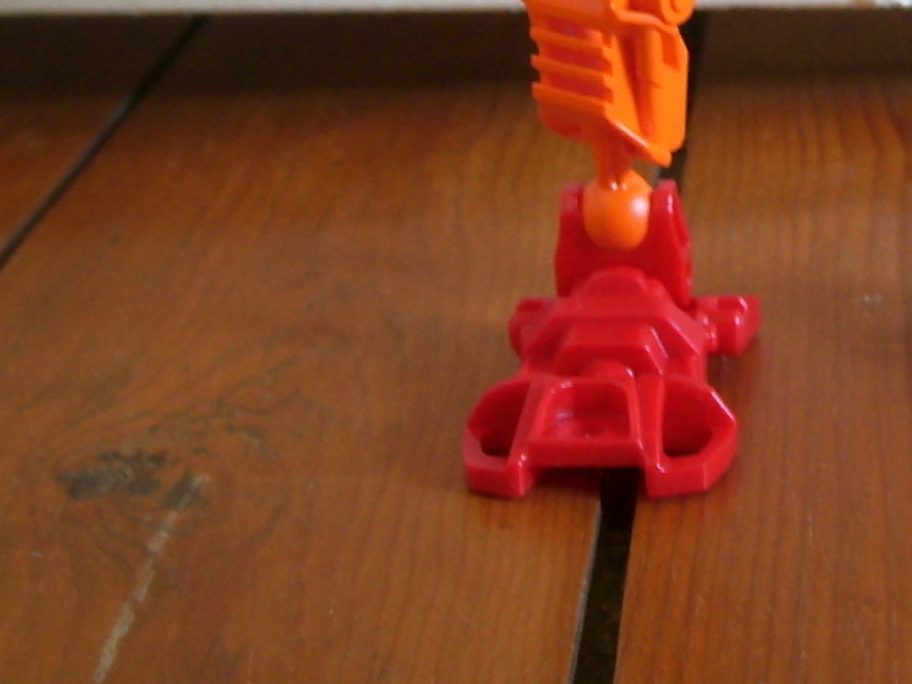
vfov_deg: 16.6
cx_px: 867
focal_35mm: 86
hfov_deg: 22.1
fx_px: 2266
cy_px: -96
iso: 50
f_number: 2.8
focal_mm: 5.99
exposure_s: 1/4
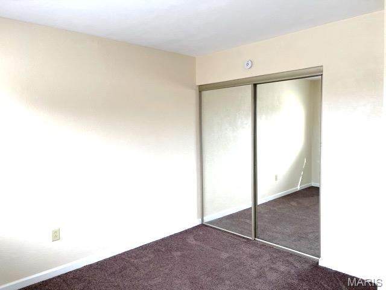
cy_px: 145
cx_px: 193
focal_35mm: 26
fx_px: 290
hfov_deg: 67.3
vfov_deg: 53.1
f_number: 1.6
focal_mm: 5.1
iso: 100
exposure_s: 1/121
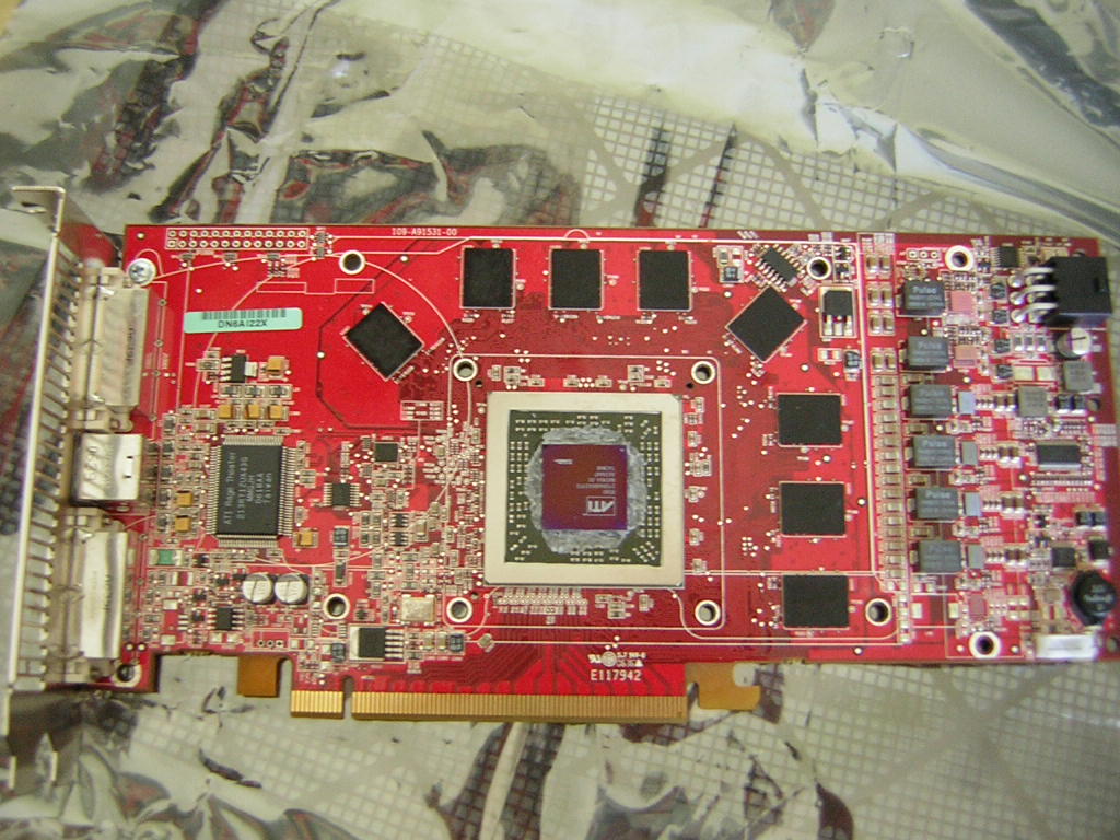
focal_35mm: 36
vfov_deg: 39.7
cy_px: 420
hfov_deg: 51.4
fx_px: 1165
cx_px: 560
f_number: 2.6
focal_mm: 4.7
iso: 114
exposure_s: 1/5.1
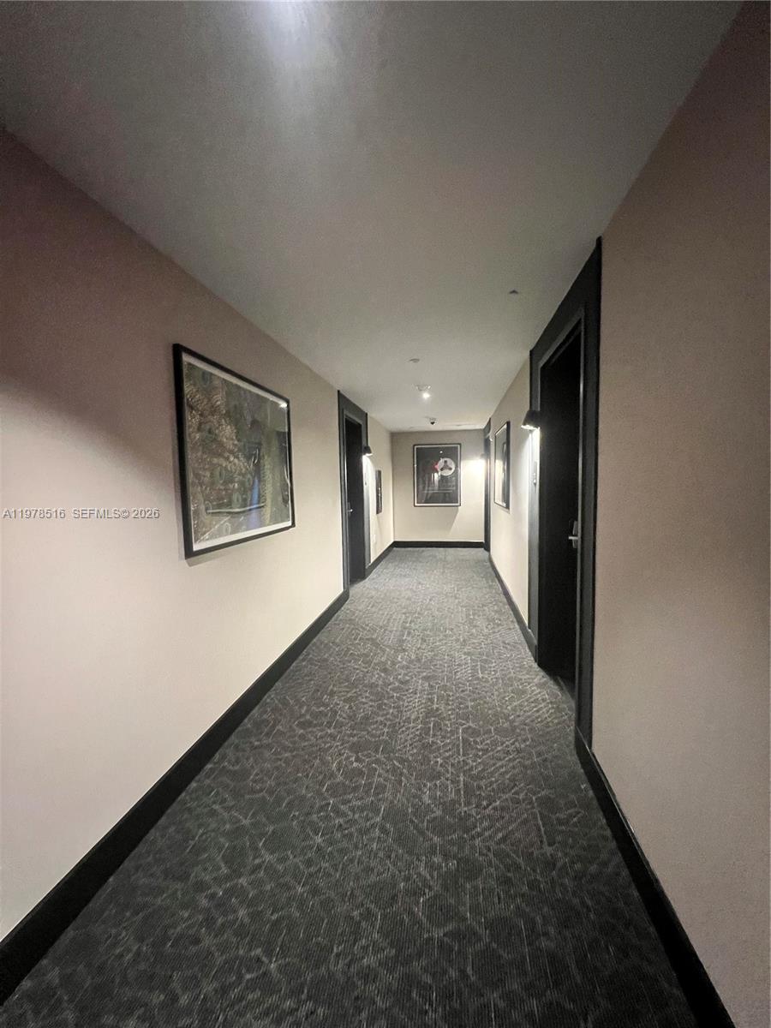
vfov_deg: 106.2
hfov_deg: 89.9
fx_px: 386
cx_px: 386
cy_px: 514
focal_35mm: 13
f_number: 1.8
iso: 800
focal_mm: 1.57
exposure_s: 1/40
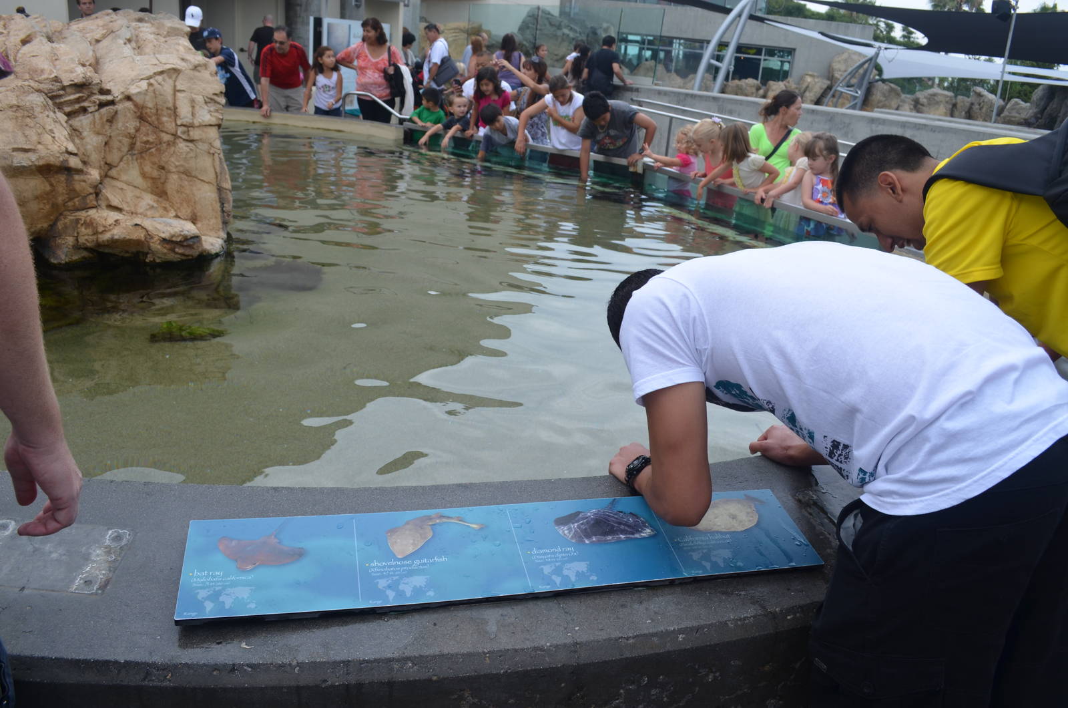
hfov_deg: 67.5
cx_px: 534
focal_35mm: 27
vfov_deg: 47.7
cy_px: 354
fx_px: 799
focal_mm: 18
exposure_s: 1/250
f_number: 8
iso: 200
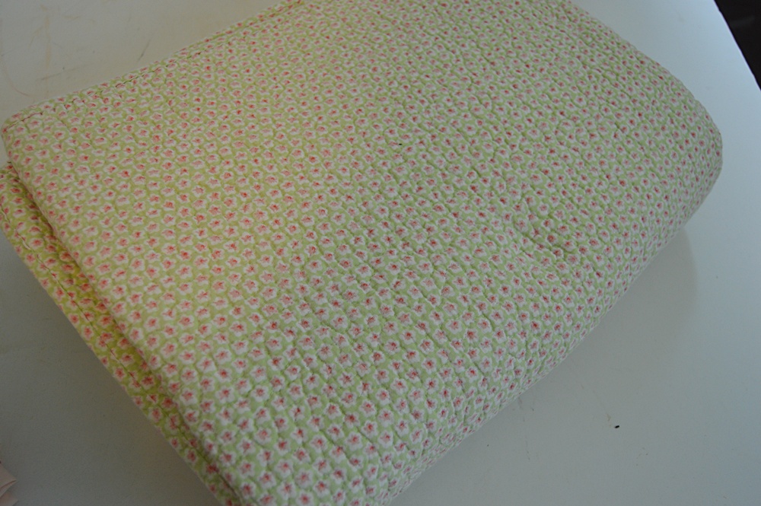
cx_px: 380
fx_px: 634
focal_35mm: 30
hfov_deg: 62.0
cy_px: 253
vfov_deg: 43.5
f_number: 3.5
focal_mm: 20
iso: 500
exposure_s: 1/60
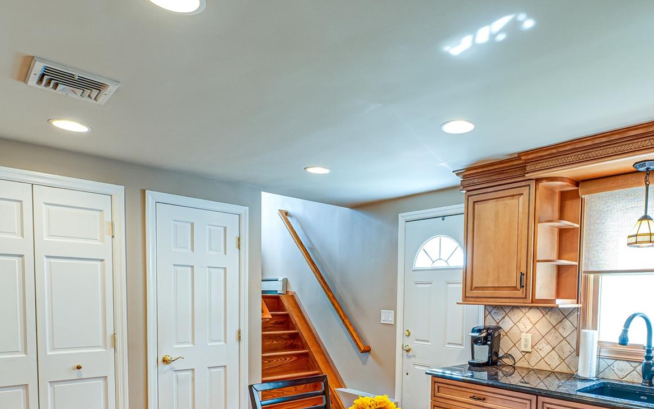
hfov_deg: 71.6
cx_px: 400
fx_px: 446
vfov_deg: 47.0
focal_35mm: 25
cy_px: 320
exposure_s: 1/10
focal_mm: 14
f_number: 8
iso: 400
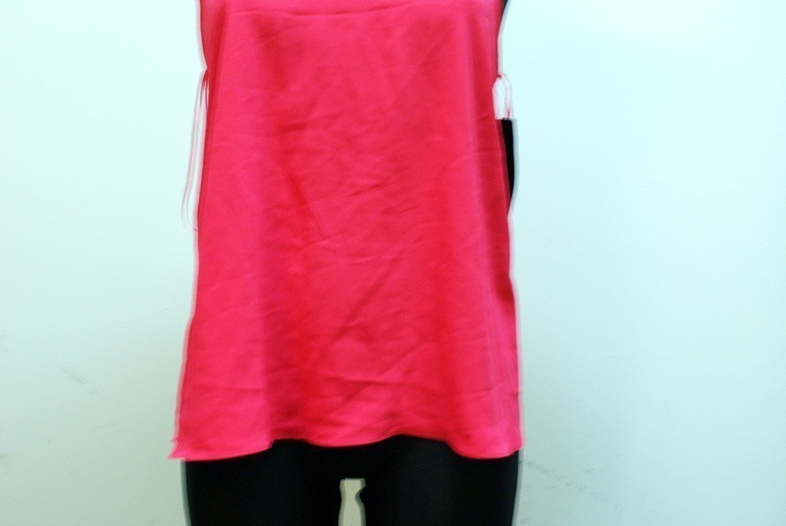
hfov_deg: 37.8
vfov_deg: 25.8
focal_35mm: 52
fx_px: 1147
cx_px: 393
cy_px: 263
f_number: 5.6
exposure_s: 1/25
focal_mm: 35
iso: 400
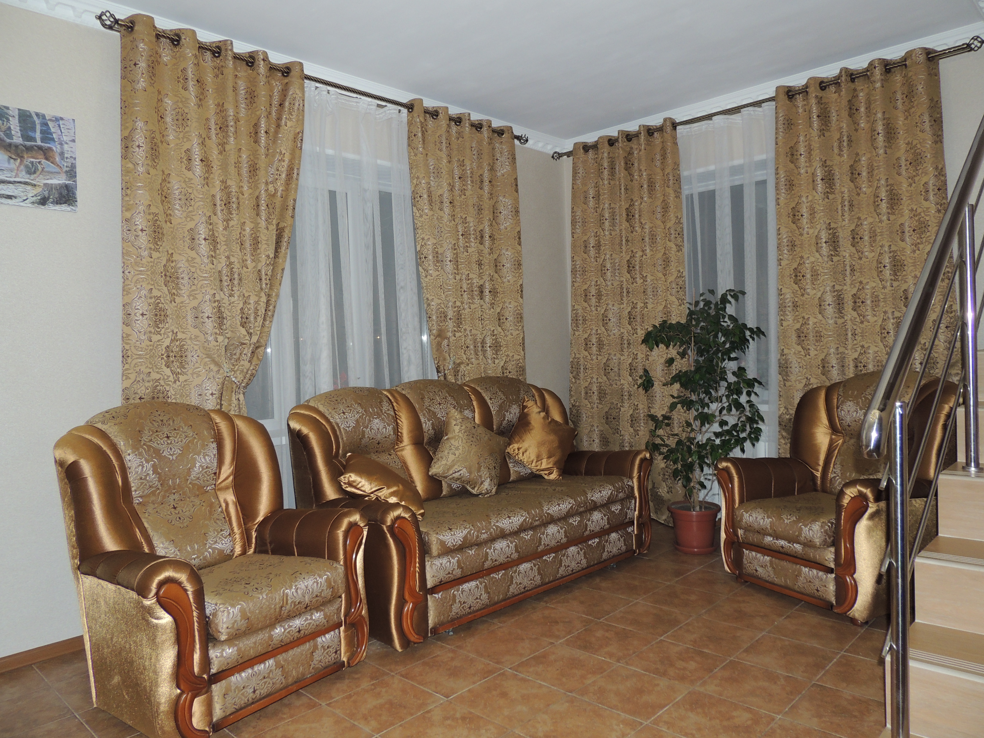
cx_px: 492
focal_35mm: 24
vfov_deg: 56.8
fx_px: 682
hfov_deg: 71.6
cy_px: 369
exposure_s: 1/30
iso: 200
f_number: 3
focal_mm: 4.3
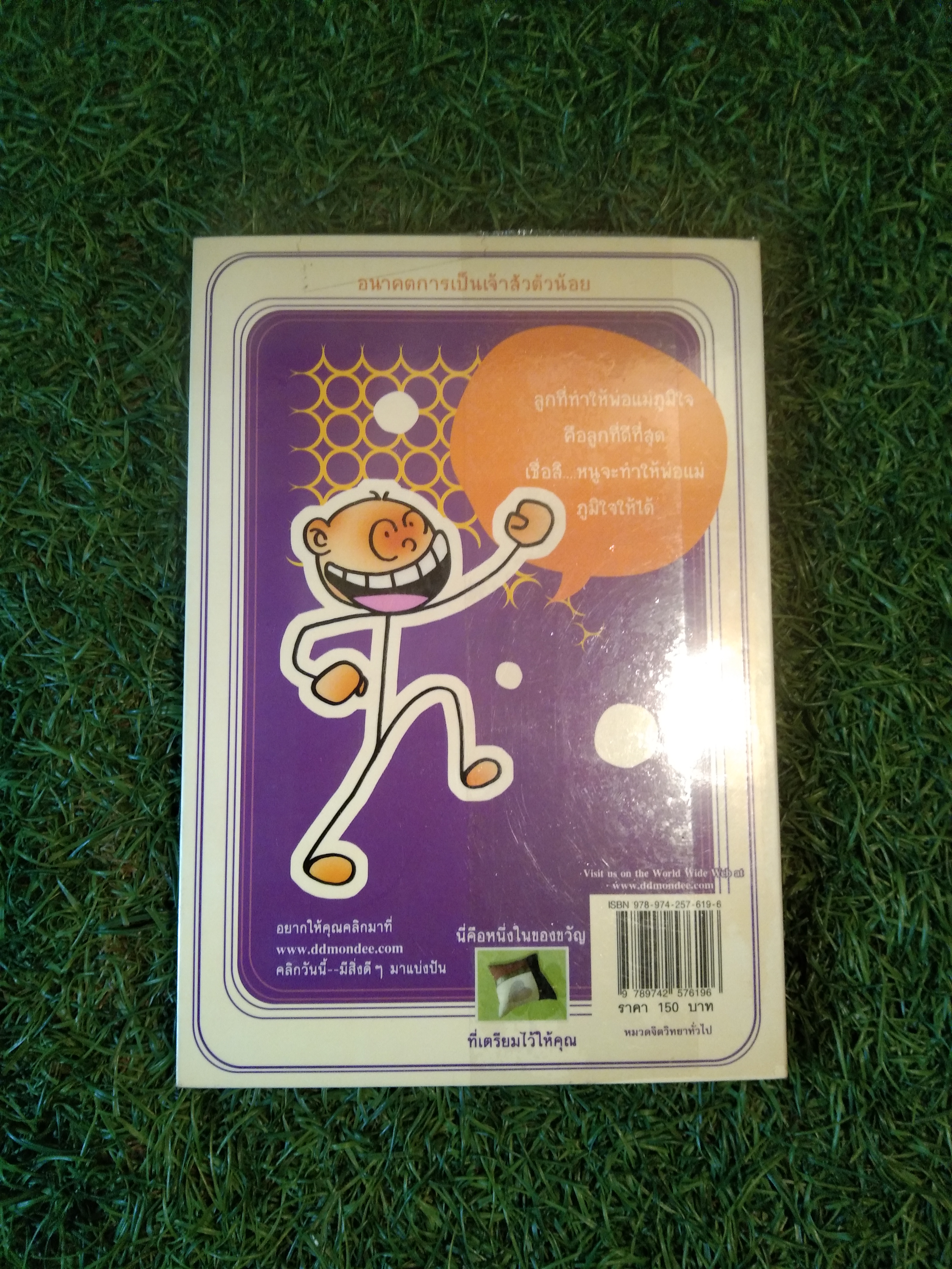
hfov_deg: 46.8
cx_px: 476
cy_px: 634
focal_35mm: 30
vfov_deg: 60.0
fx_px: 1100
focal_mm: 3.65
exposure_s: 1/25
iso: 559
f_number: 2.2
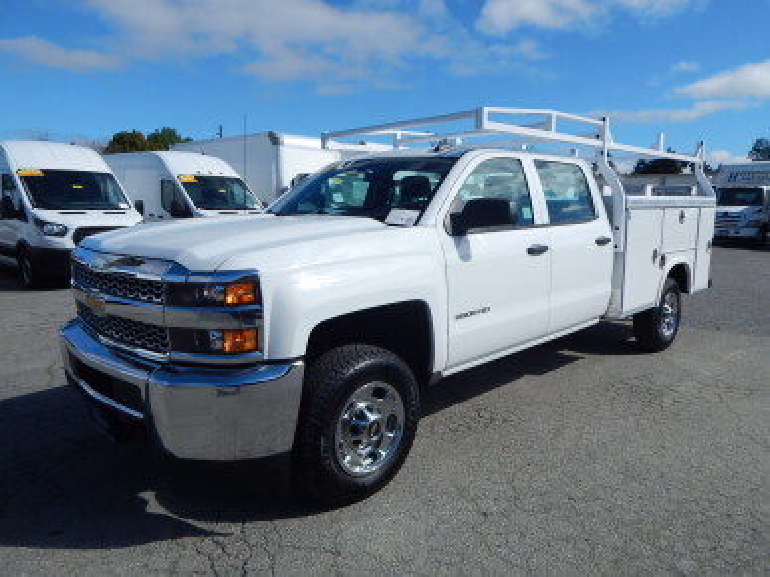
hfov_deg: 69.4
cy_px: 288
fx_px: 556
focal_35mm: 25
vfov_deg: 54.9
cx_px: 385
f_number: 6.1
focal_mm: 4.5
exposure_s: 1/1250
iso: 125
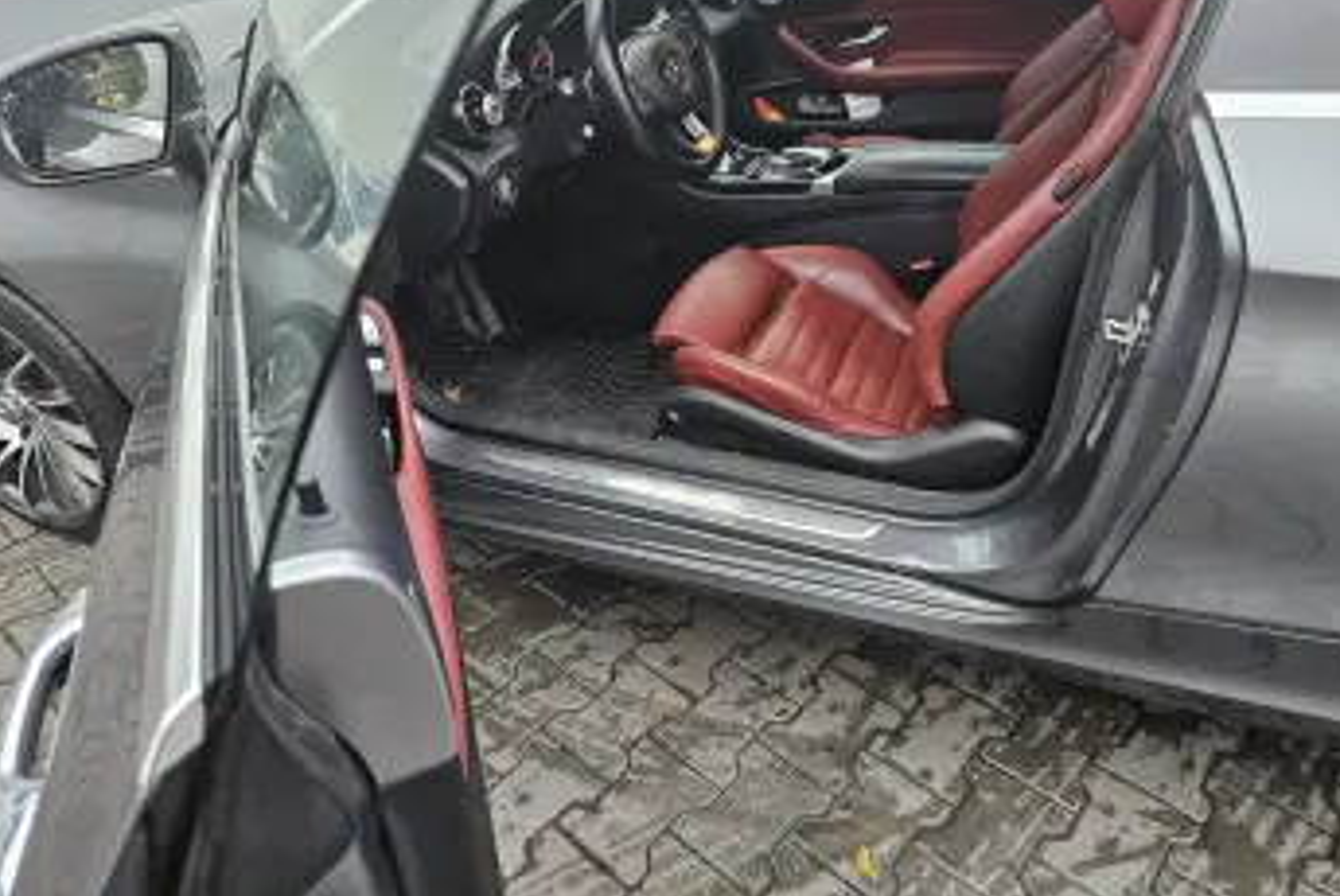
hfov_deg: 71.4
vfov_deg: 51.1
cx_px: 693
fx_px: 931
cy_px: 374
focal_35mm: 25
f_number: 1.7
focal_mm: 6.3
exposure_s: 1/100
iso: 200
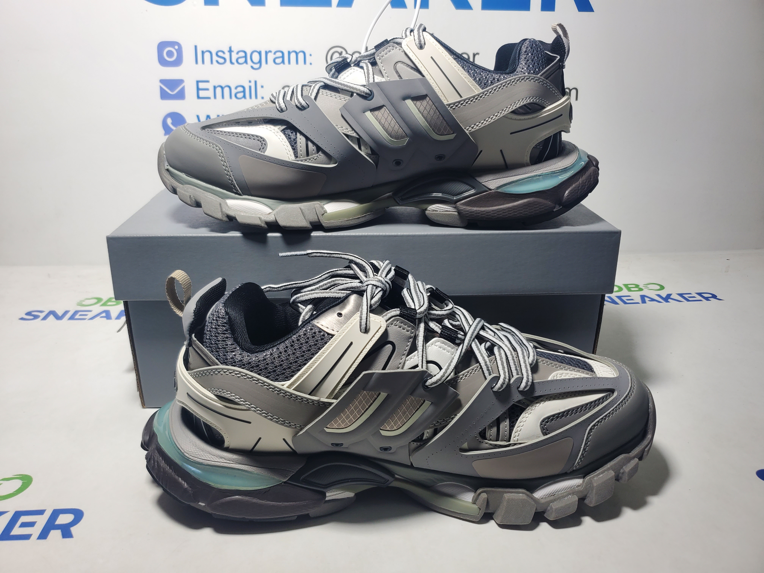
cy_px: 286
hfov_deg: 67.3
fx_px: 574
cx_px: 382
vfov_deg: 53.1
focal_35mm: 26
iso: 50
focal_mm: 4.3
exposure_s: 1/332
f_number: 1.5
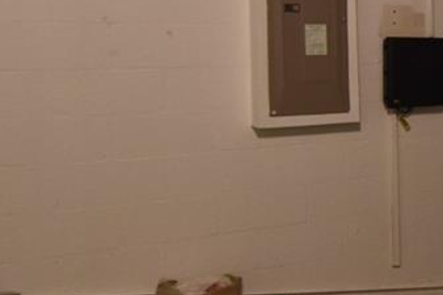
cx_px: 777
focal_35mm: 71
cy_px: 85
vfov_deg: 19.1
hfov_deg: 20.7
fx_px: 873
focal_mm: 10
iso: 800
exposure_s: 1/20
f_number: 3.5
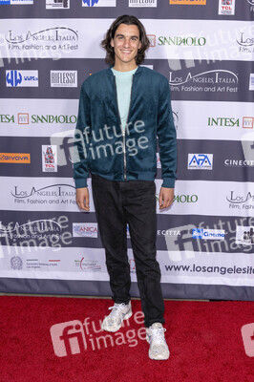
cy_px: 191
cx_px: 127
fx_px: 382
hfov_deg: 36.8
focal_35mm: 36
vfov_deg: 53.2
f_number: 5.6
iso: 800
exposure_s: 1/200
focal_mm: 36
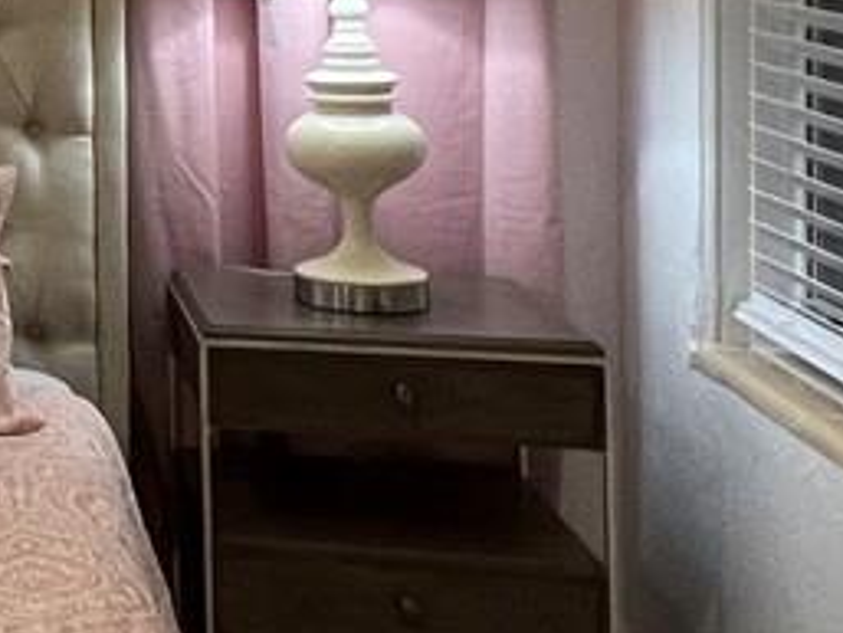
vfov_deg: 17.6
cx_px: -853
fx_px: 1974
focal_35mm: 81
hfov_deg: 17.3
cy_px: -69
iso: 160
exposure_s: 1/60
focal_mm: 1.57
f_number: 1.8
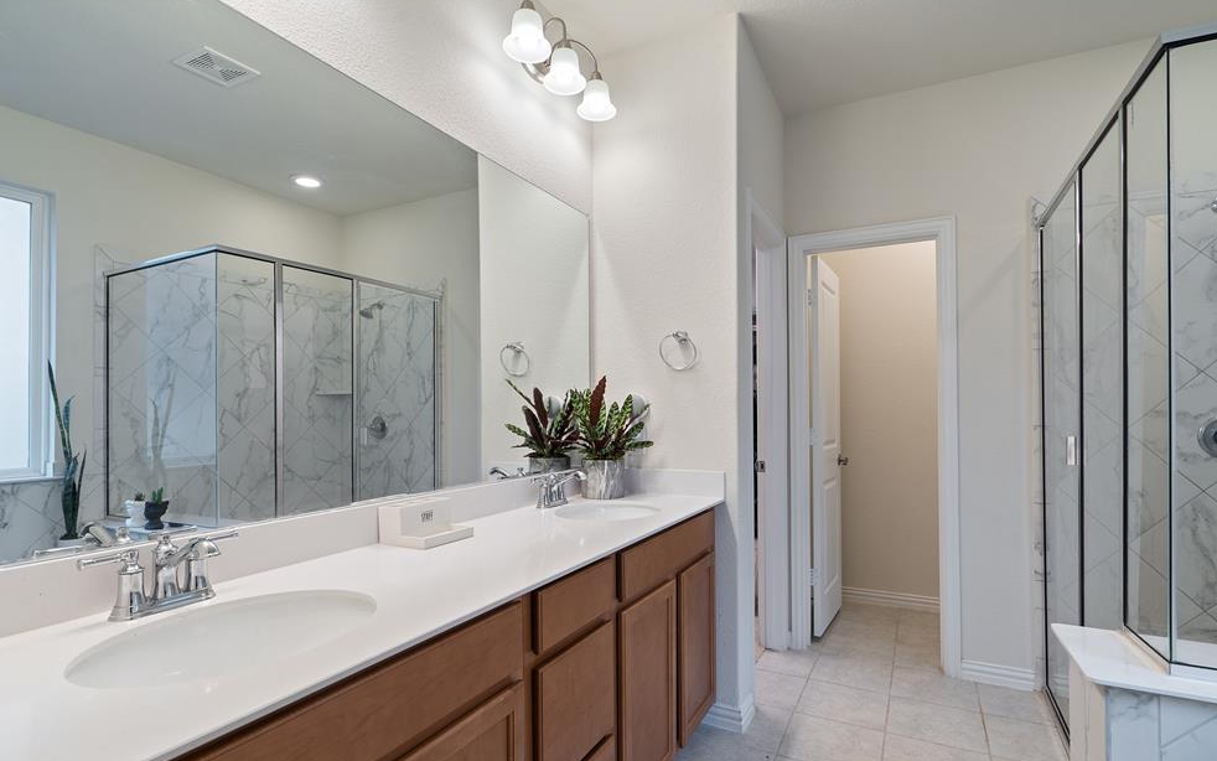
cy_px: 414
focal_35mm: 17
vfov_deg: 67.9
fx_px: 564
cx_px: 615
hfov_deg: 94.4
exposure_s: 1/1.25
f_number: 9
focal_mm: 16
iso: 200
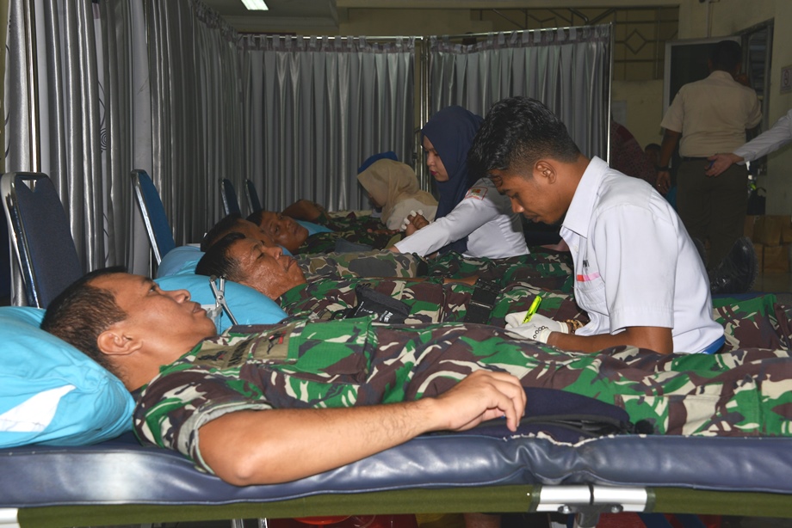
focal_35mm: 62
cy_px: 264
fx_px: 1364
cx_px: 396
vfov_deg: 21.9
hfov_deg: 32.4
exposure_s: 1/60
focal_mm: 62
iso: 400
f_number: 9
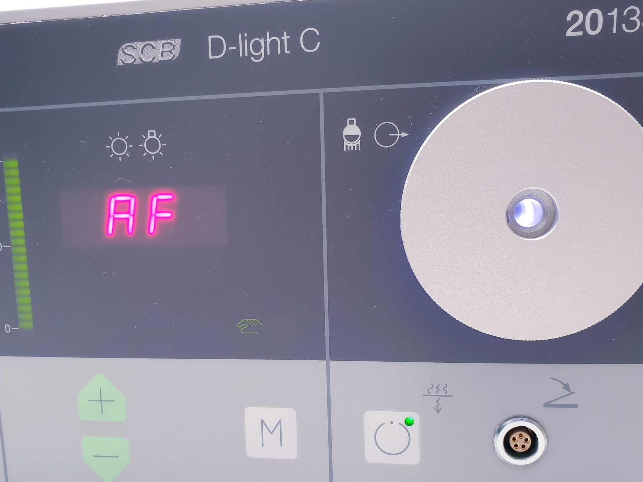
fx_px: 650
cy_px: 317
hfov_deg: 52.6
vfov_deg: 40.2
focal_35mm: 35
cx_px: 307
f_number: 2.4
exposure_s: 1/50
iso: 80
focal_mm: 4.3
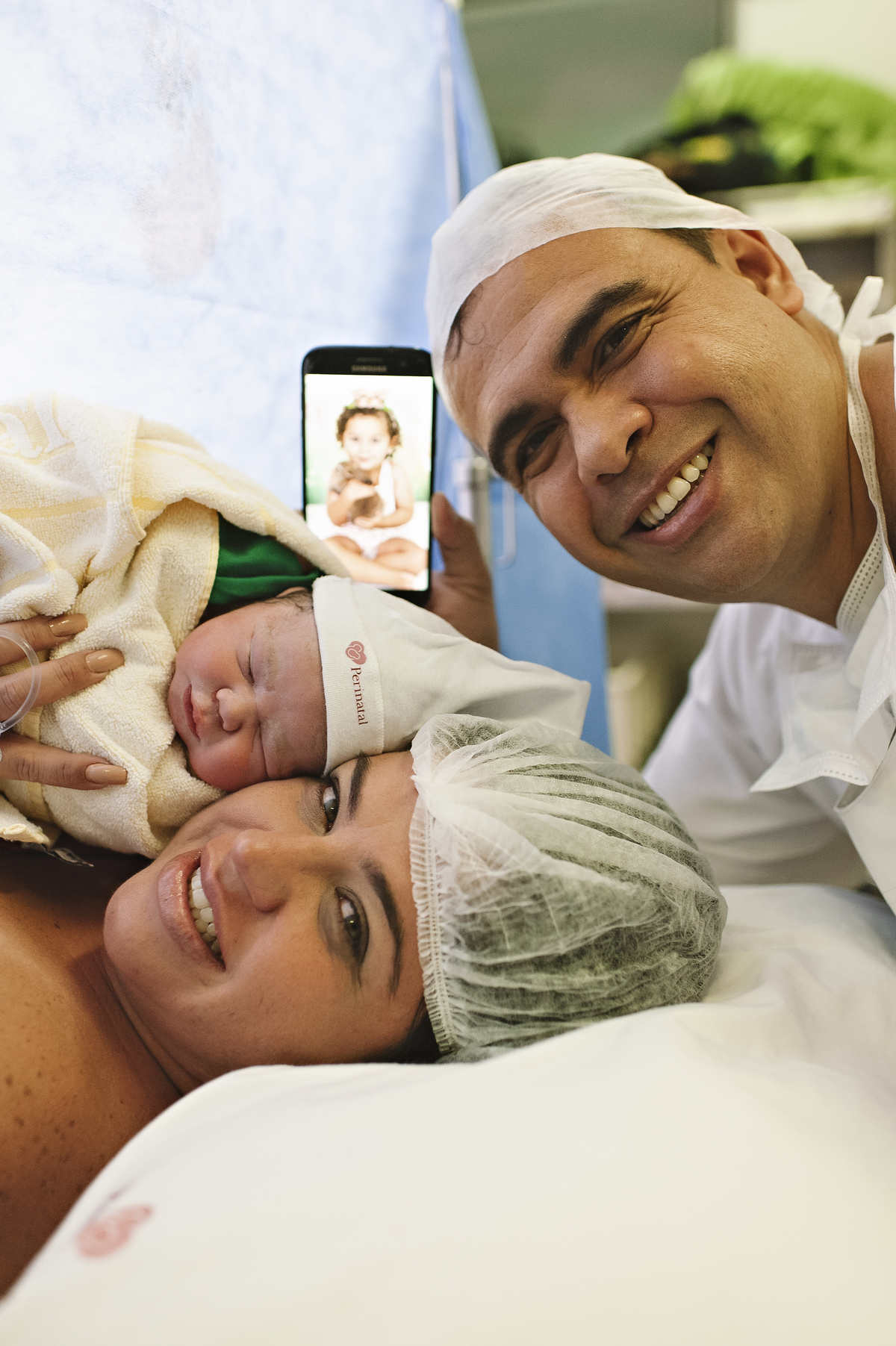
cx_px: 448
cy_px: 673
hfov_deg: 37.8
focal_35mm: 35
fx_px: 1308
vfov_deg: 54.5
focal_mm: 35
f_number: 2.2
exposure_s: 1/125
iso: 1600
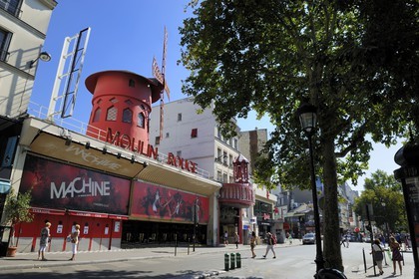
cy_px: 140
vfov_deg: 53.1
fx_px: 279
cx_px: 210
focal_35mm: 24
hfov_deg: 73.7
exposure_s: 1/160
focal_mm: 24
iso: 200
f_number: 11
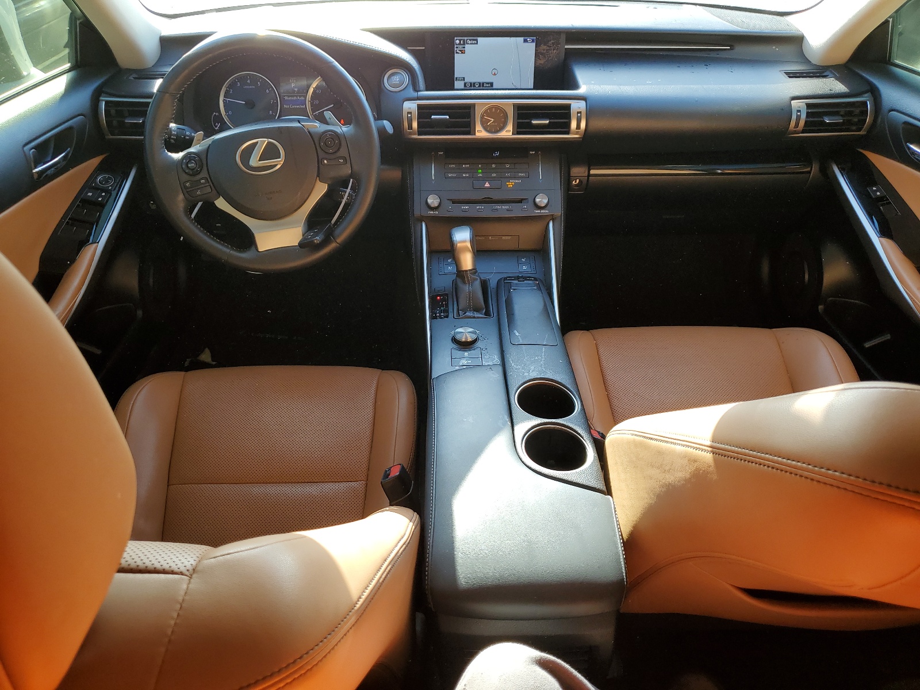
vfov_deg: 53.1
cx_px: 460
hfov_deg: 67.3
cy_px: 345
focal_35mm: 26
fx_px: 691
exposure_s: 1/185
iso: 50
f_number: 1.5
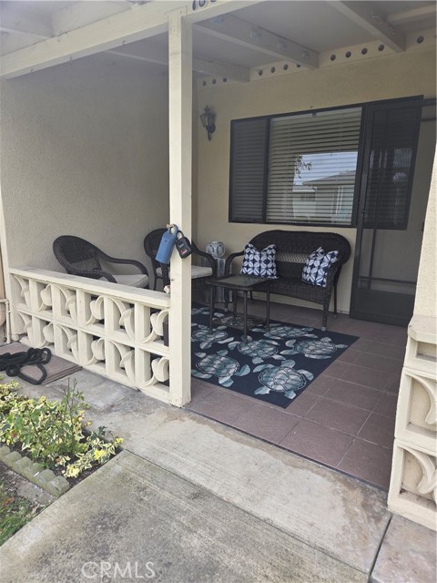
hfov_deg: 58.9
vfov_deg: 73.9
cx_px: 218
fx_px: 387
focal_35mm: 23
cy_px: 292
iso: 80
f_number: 1.8
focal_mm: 5.4
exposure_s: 1/765
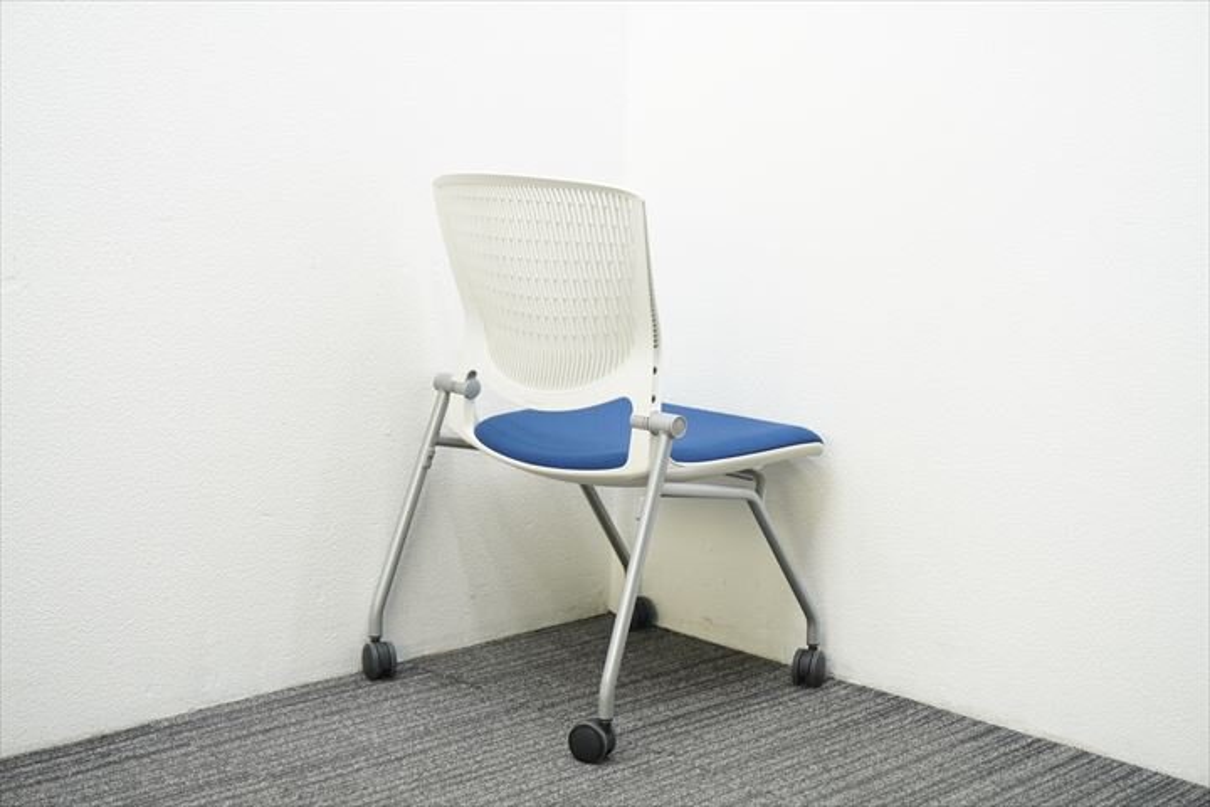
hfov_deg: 37.9
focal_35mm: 52
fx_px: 1764
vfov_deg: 25.8
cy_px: 404
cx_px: 605
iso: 640
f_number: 5.6
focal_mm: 35
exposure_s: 1/60
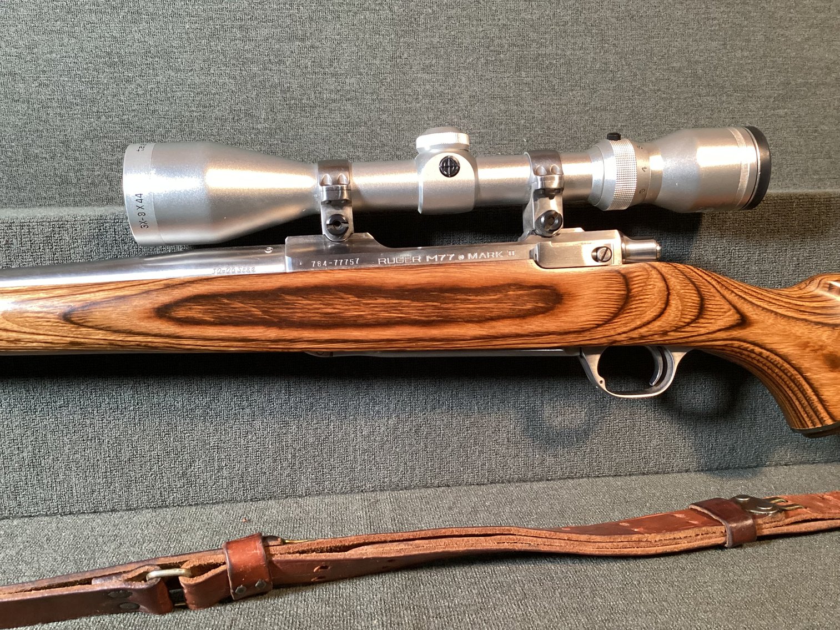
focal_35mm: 31
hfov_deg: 58.3
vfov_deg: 45.4
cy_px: 315
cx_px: 420
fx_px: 752
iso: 320
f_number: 2.4
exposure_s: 1/40
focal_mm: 3.3
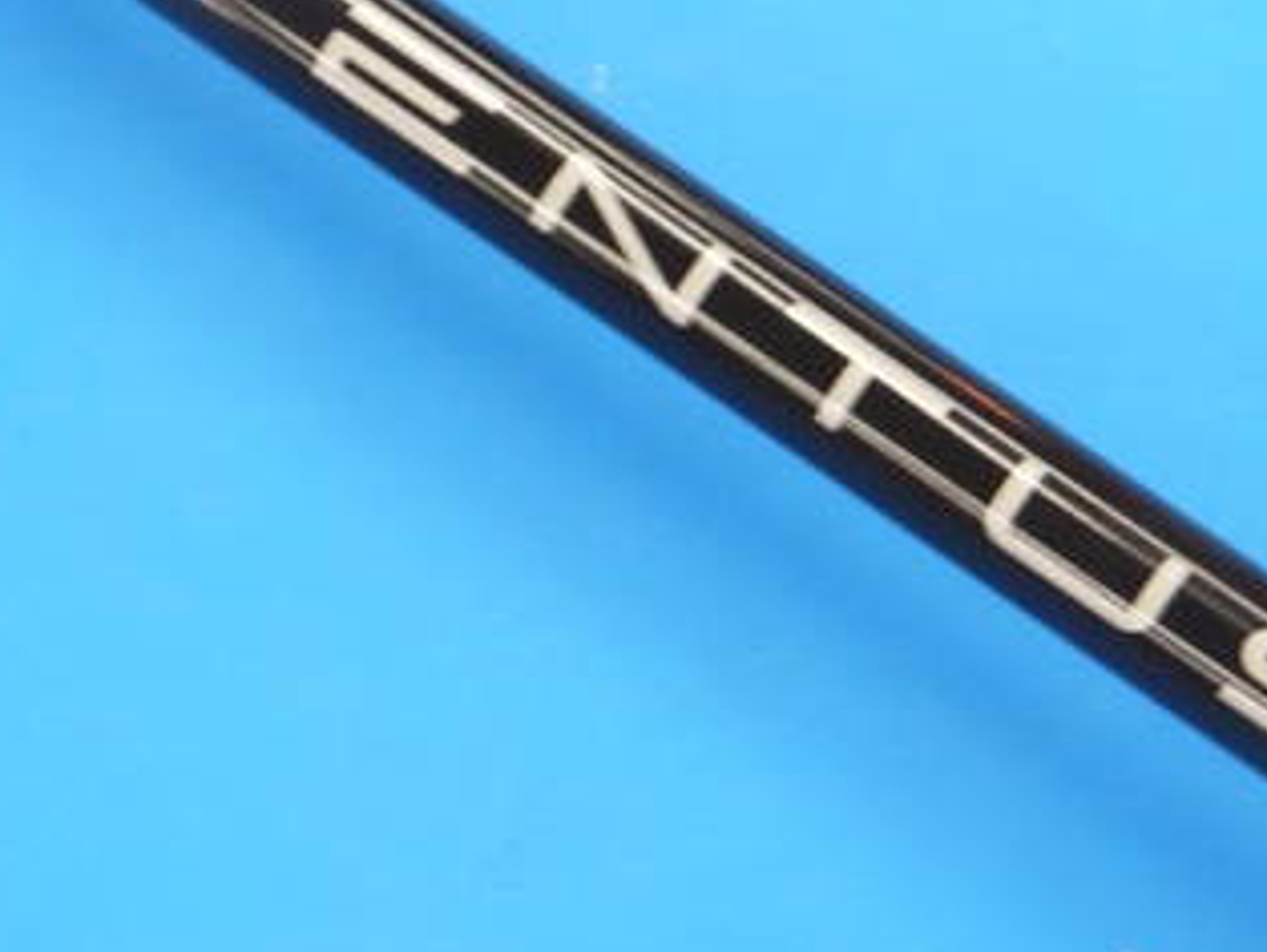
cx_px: 654
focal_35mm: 171
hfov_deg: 11.6
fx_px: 6264
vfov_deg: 8.7
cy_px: 258
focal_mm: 42
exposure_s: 1/80
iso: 800
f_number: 5.6
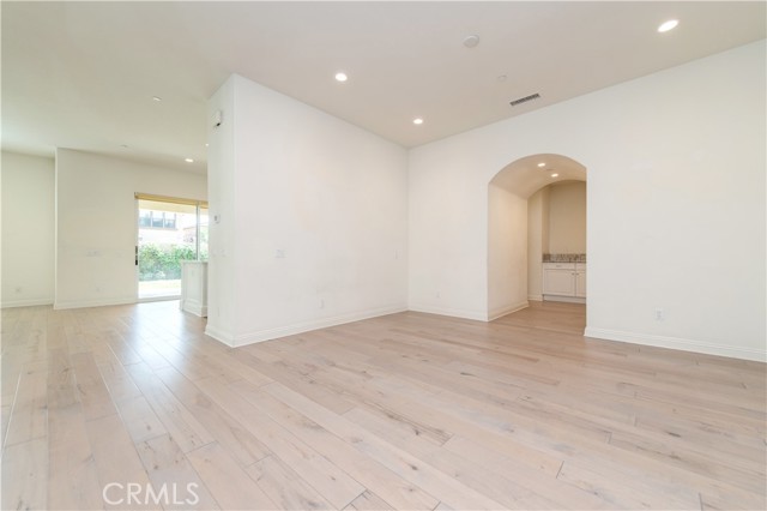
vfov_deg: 81.1
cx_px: 384
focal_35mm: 14
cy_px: 256
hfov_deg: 104.3
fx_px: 298
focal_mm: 14
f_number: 5
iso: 200
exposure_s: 1/80
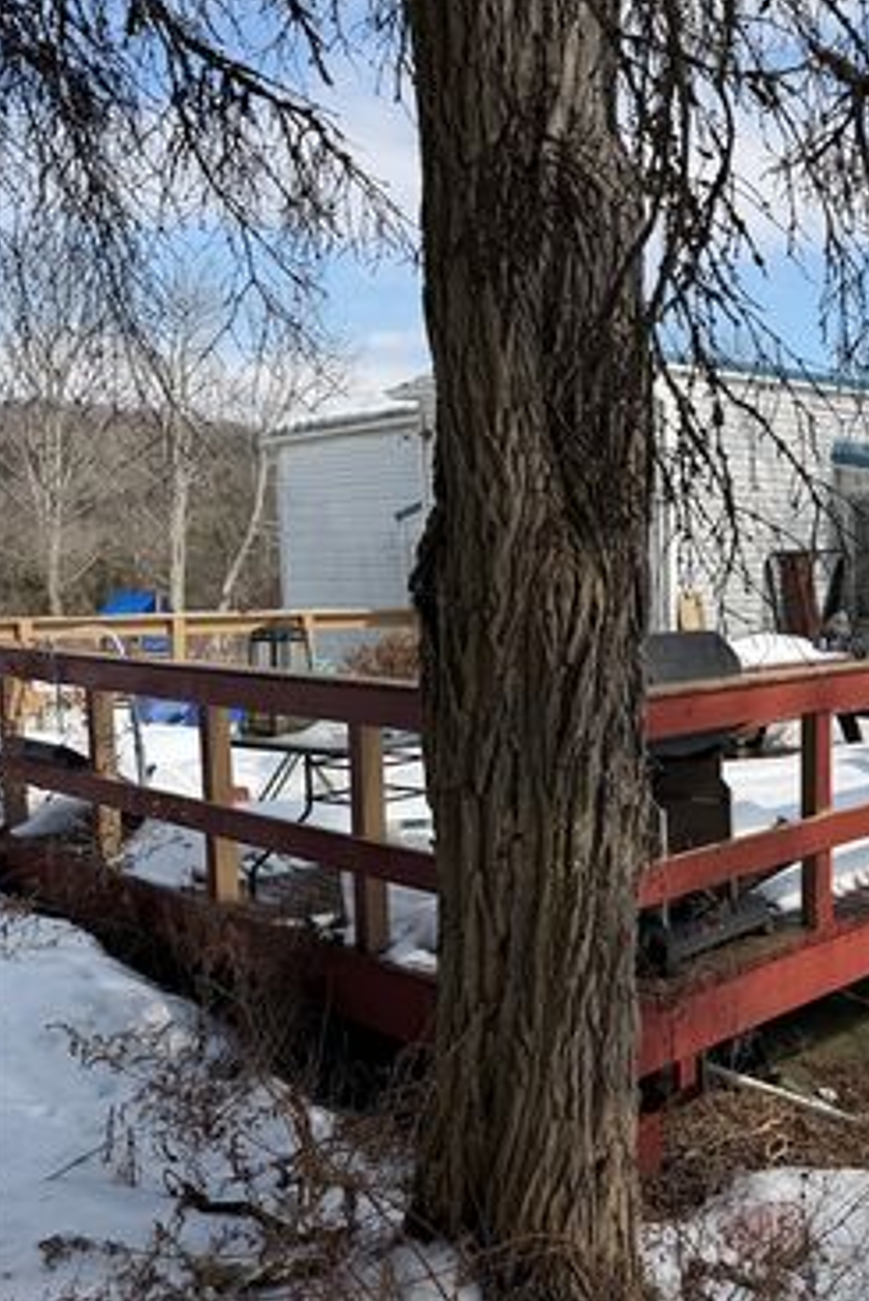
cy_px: 647
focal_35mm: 34
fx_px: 1230
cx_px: 869
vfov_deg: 55.8
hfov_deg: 35.2
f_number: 1.78
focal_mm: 6.76
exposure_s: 1/5319
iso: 80
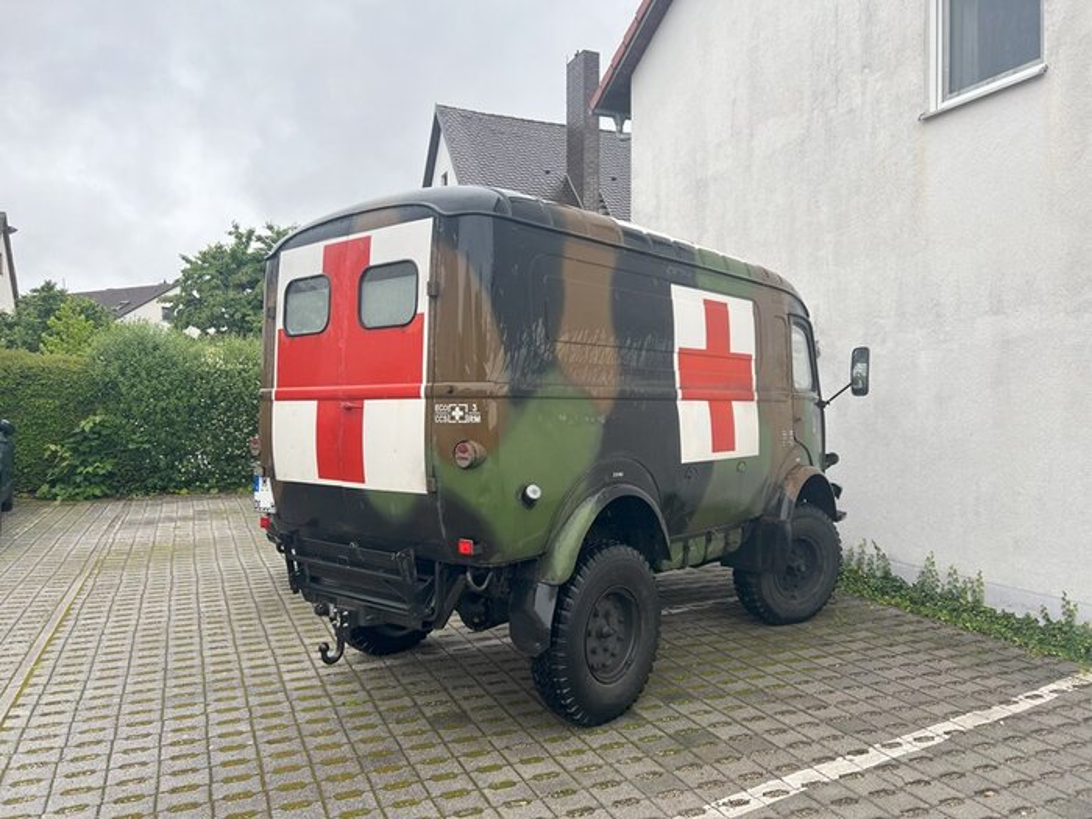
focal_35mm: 26
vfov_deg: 53.1
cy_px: 410
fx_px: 820
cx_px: 546
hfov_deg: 67.3
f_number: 1.5
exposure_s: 1/468
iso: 50
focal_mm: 5.7
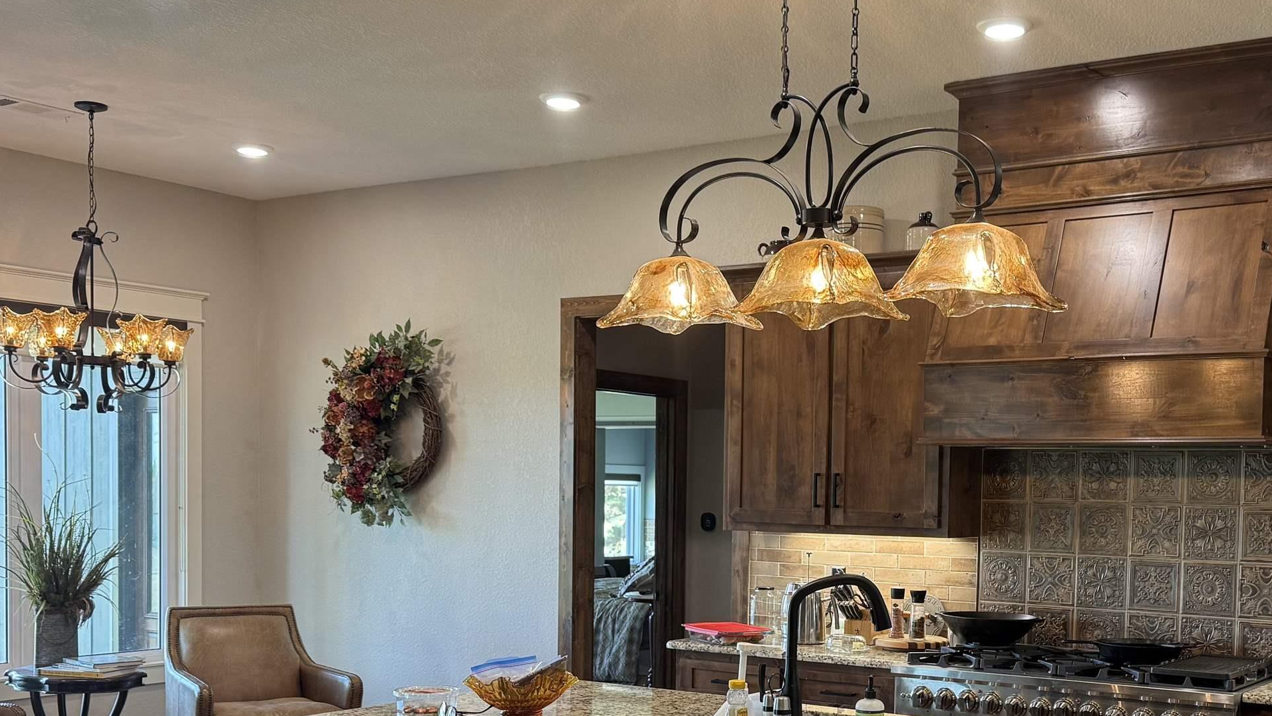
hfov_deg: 47.8
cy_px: 547
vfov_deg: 27.9
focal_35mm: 42
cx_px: 818
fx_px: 1417
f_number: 1.78
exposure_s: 1/60
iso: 125
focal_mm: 6.76
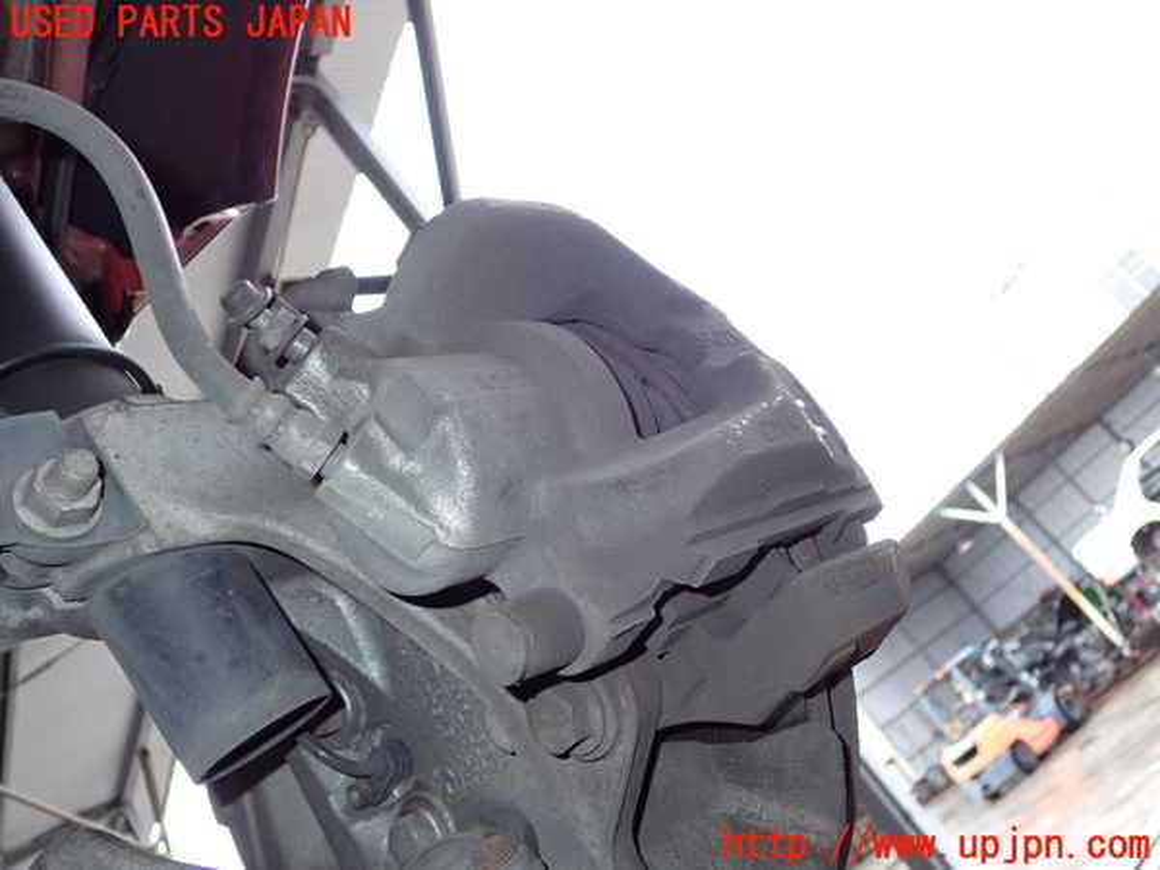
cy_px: 435
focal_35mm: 32
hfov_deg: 56.8
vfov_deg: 44.2
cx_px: 580
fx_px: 1072
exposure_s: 1/125
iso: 200
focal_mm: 5.79
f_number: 2.4
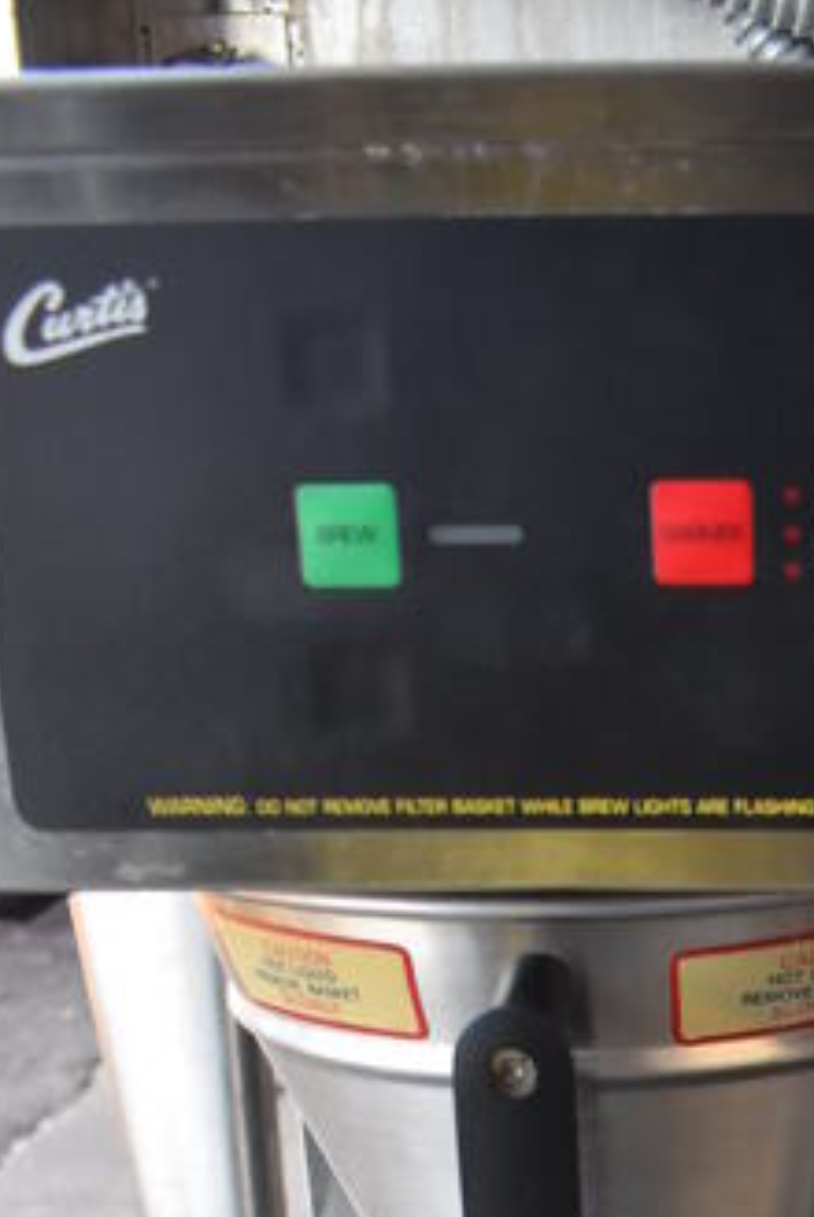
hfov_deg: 17.3
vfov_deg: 23.9
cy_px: 1563
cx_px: 988
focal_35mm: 75
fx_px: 2538
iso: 800
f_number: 3.5
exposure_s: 1/200
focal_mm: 18
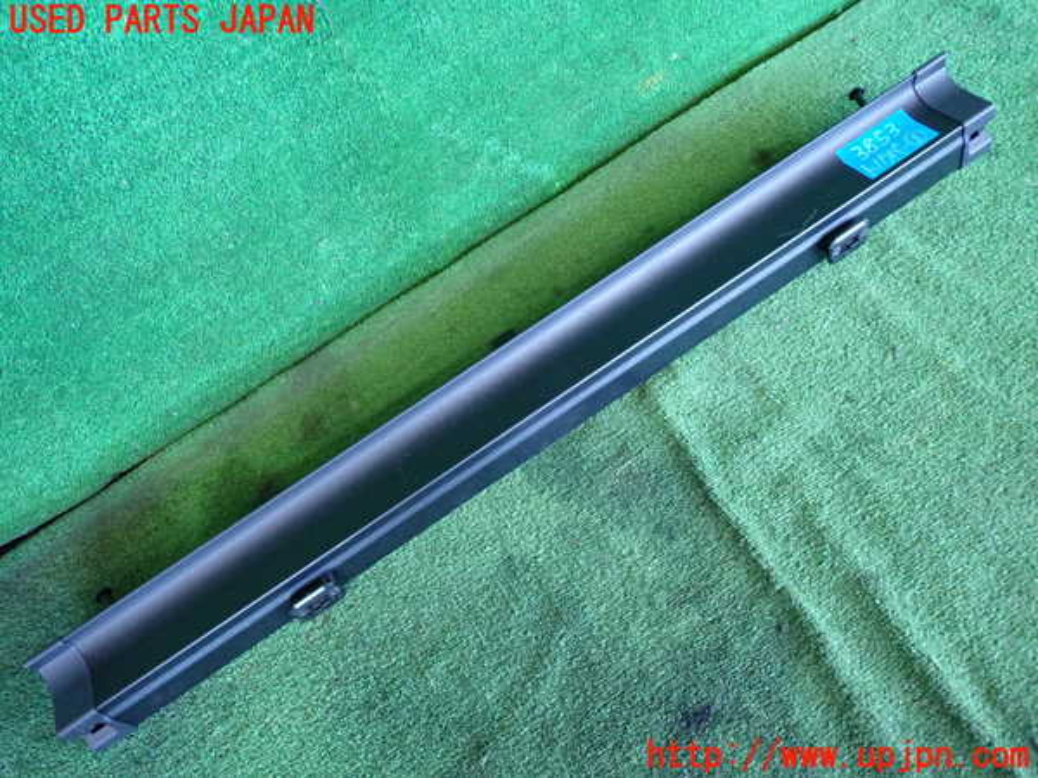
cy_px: 389
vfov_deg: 54.9
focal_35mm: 25
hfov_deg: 69.4
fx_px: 750
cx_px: 519
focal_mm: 4.5
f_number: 2
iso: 800
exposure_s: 1/125
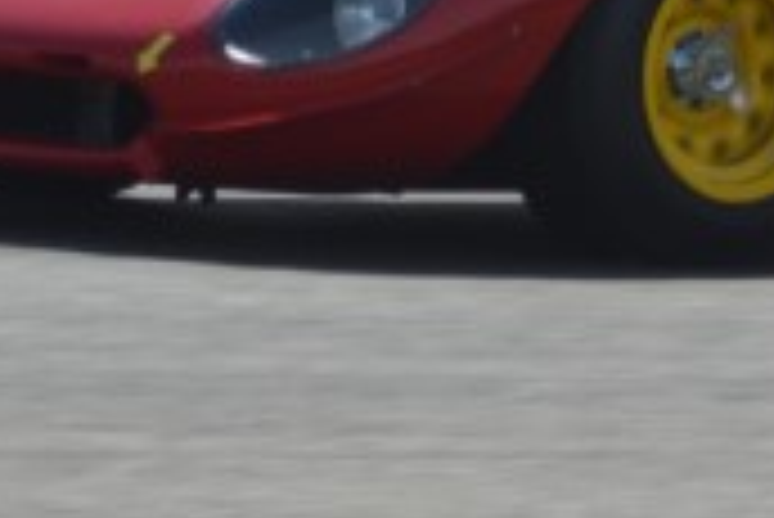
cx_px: 828
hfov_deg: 1.2
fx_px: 36838
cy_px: -52
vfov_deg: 0.8
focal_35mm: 1712
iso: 400
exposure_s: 1/320
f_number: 14
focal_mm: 280
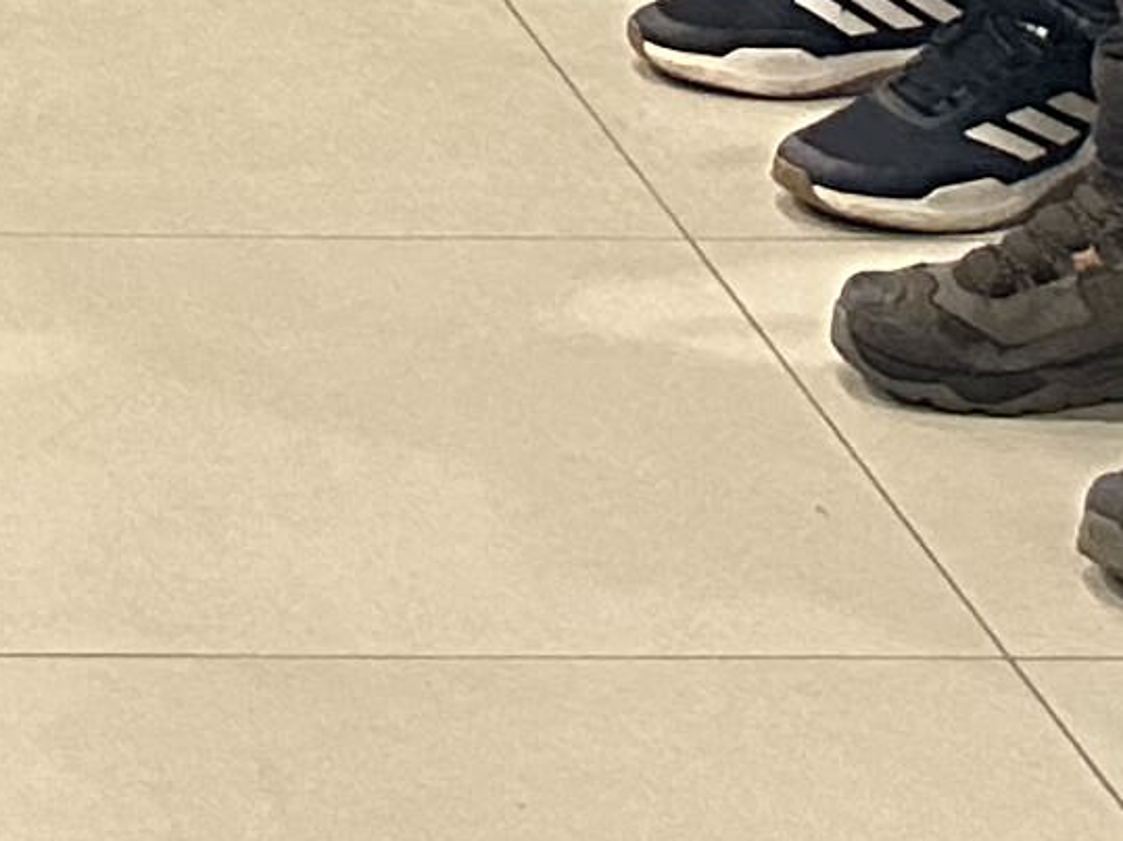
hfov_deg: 10.1
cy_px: -1707
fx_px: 5837
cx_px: -1165
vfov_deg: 7.3
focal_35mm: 180
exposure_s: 1/50
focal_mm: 6.86
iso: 500
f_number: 1.78
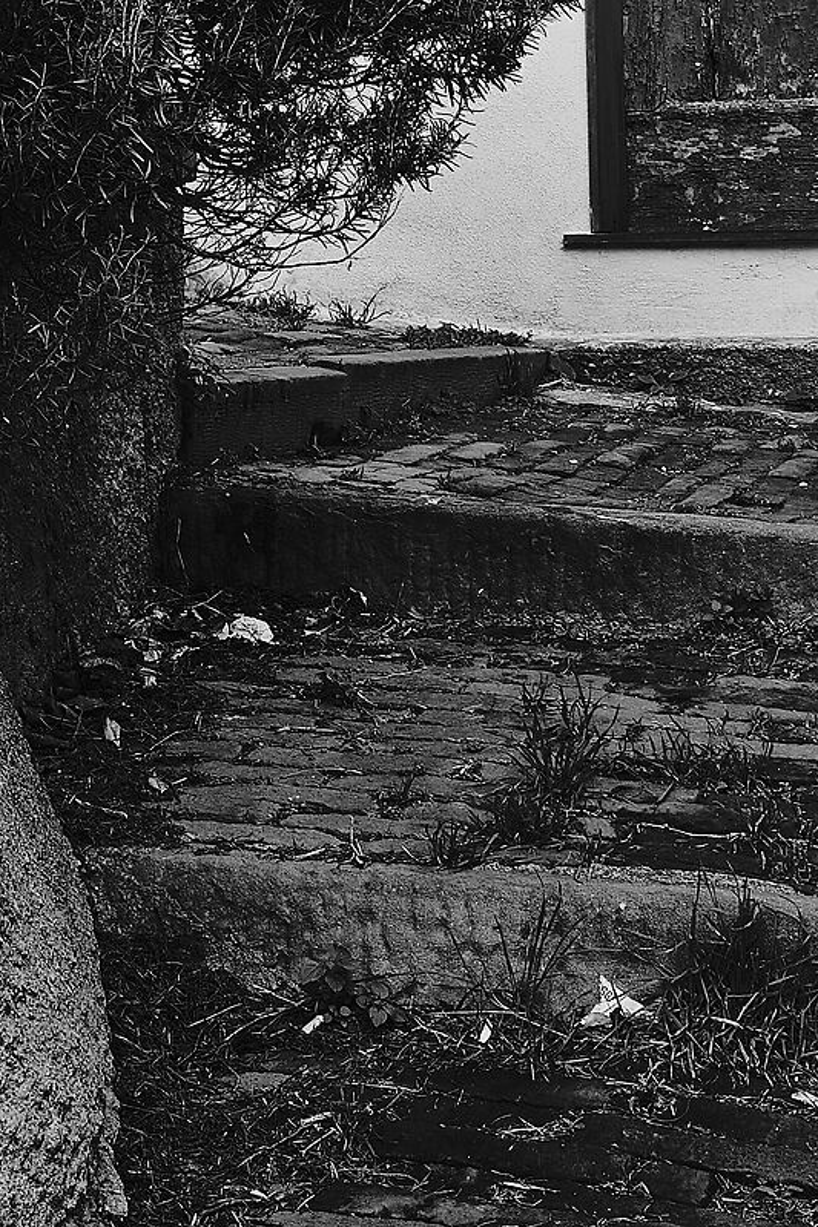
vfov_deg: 18.5
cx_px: 242
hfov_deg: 13.0
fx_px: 3580
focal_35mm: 105
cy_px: -209
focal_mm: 23
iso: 200
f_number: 10
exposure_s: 1/12
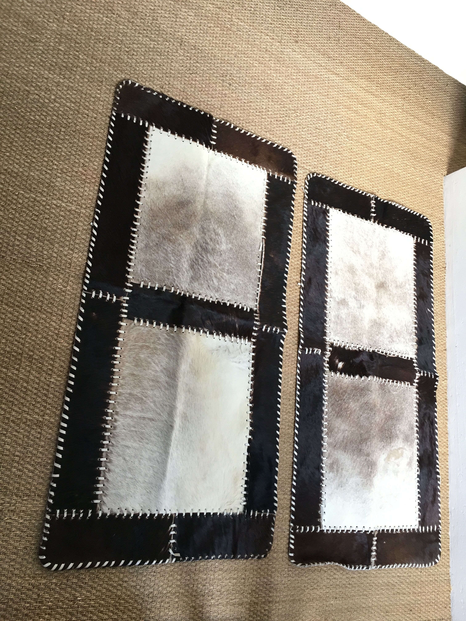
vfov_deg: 61.7
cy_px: 310
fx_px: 521
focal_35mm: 29
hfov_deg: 48.2
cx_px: 233
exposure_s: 1/33
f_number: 2.2
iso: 64
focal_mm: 4.15
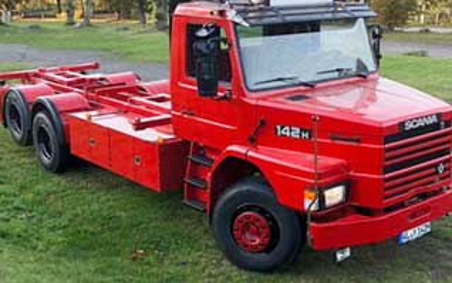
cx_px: 274
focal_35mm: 39
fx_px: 481
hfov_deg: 50.0
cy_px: 97
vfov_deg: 32.5
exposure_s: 1/250
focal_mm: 29
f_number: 10
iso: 100
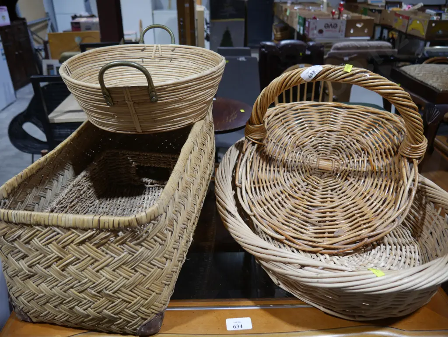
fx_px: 363
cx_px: 224
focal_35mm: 28
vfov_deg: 49.8
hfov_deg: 63.4
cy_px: 168
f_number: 3.5
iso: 200
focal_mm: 14
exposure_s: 1/60
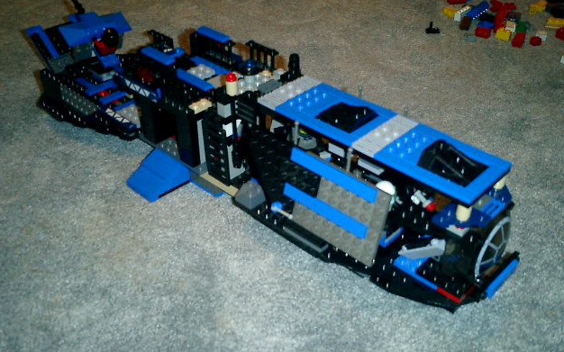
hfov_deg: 50.4
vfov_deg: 32.7
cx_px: 277
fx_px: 599
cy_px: 192
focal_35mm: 39
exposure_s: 1/30
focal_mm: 7.5
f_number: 3.2
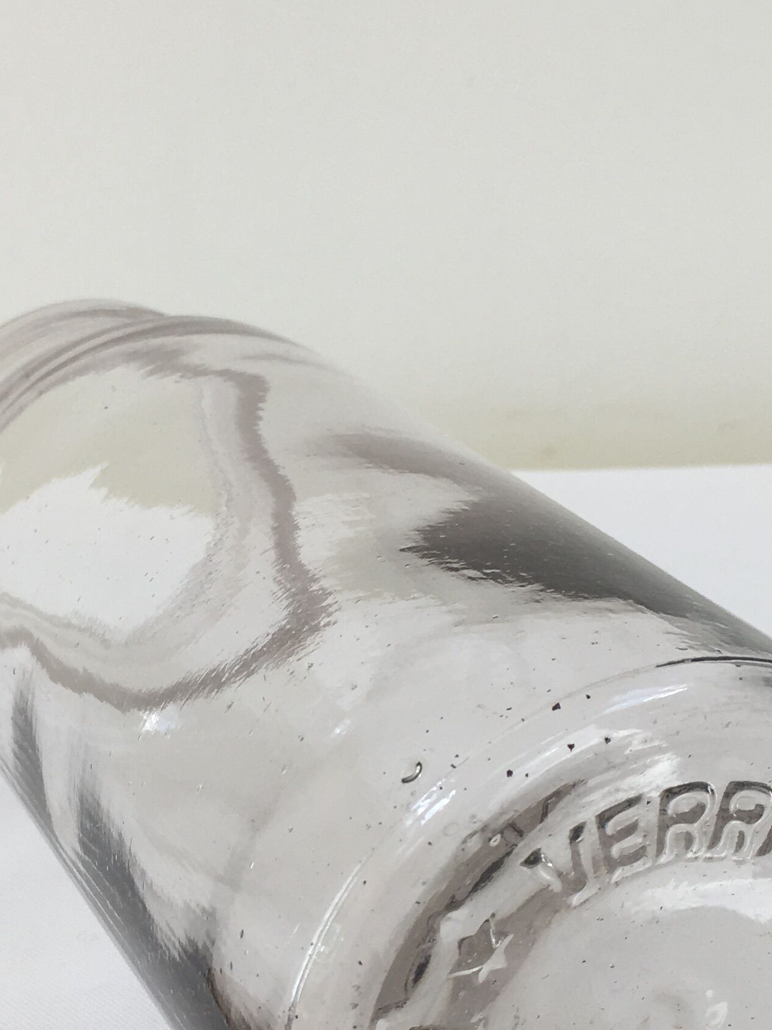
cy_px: 724
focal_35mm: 69
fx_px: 2052
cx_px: 278
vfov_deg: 27.9
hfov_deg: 21.3
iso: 25
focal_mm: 4.15
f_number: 2.2
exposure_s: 1/141
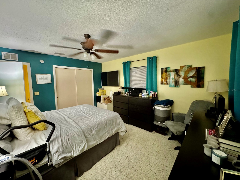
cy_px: 90
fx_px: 97
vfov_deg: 85.7
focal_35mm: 14
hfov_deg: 102.1
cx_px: 120
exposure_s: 1/30
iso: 1250
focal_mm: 2.22
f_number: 2.2
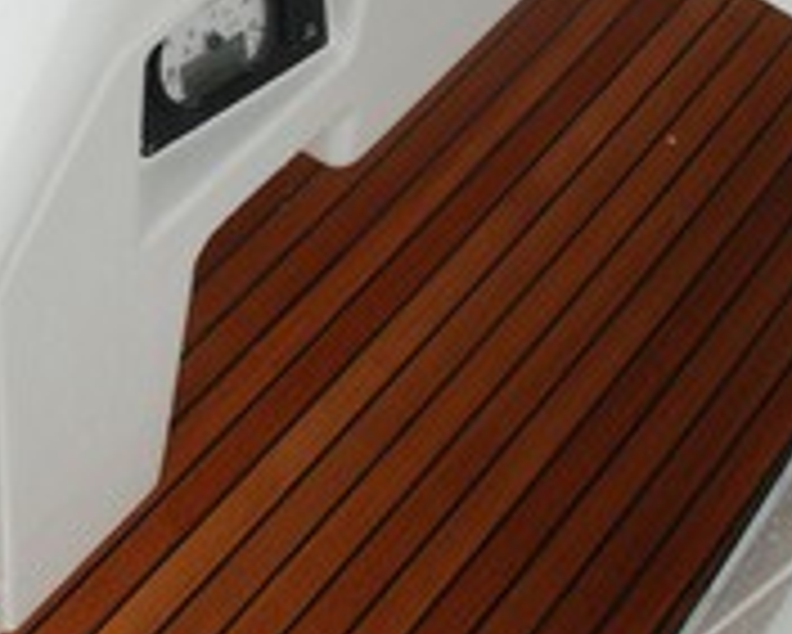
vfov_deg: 21.8
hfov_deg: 27.2
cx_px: 214
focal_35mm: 69
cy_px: 90
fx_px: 1618
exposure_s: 1/40
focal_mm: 18
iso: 250
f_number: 3.5
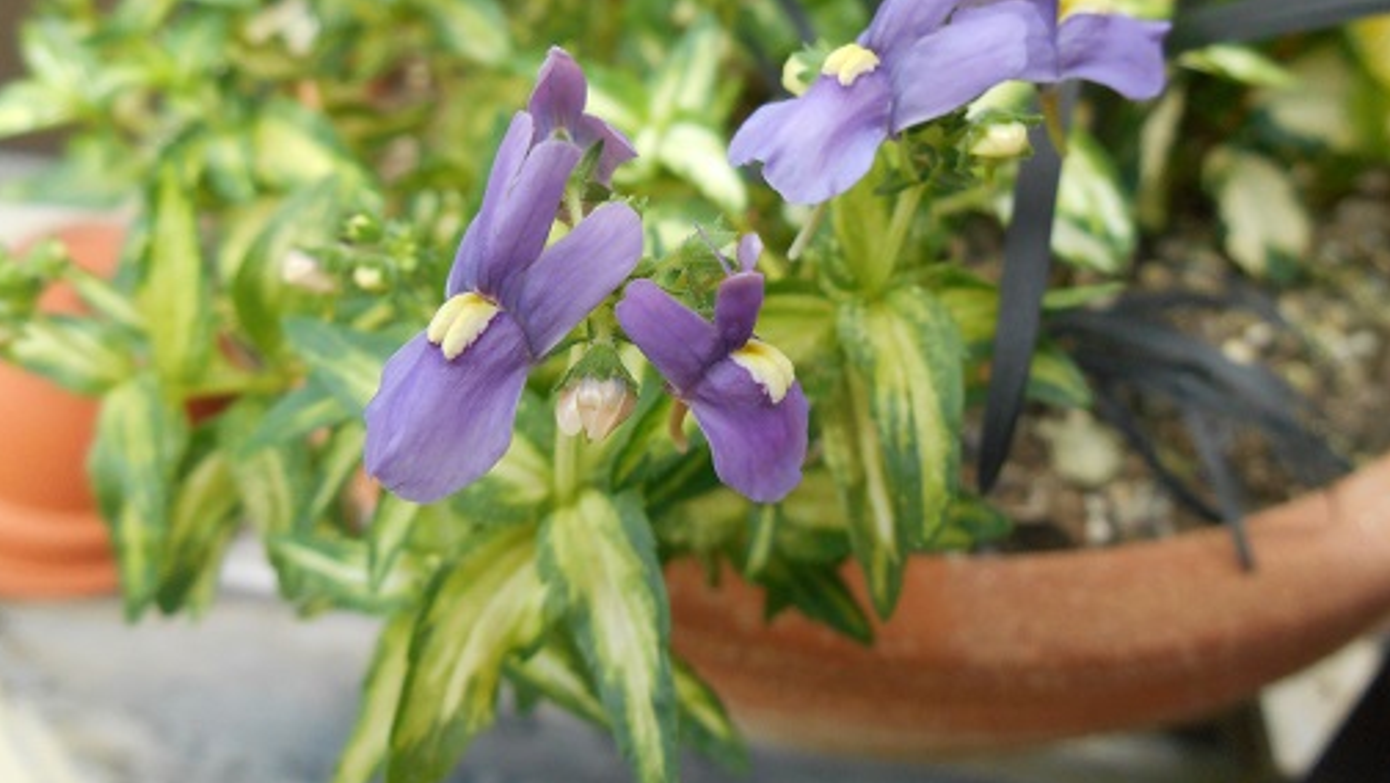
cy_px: 283
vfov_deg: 39.9
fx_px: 1069
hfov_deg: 66.0
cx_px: 692
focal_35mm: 29
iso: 280
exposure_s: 1/250
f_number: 3.4
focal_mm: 4.7
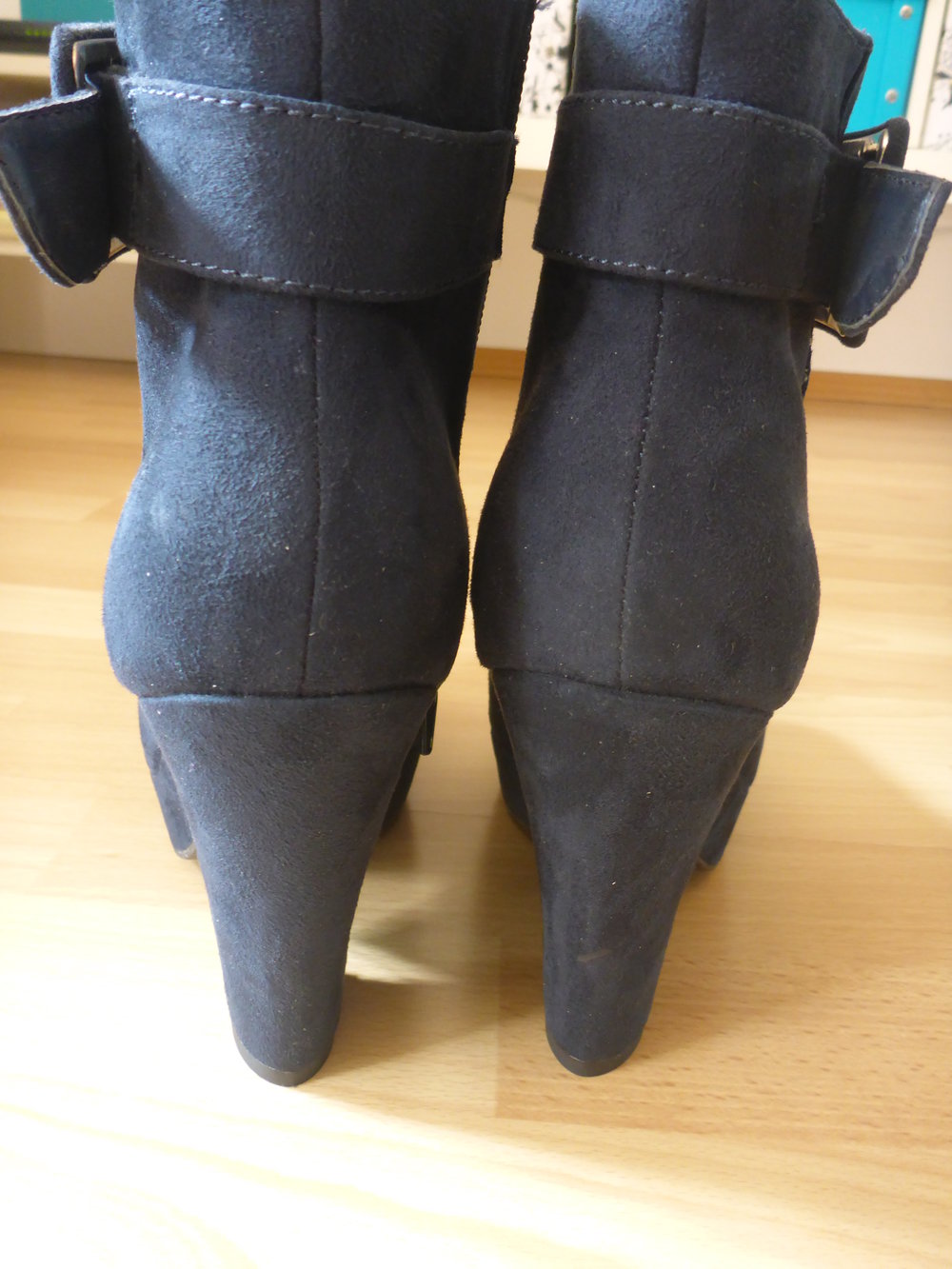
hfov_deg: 49.8
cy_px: 634
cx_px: 476
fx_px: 1027
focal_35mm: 28
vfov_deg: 63.4
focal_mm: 4.9
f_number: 3.3
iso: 400
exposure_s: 1/10
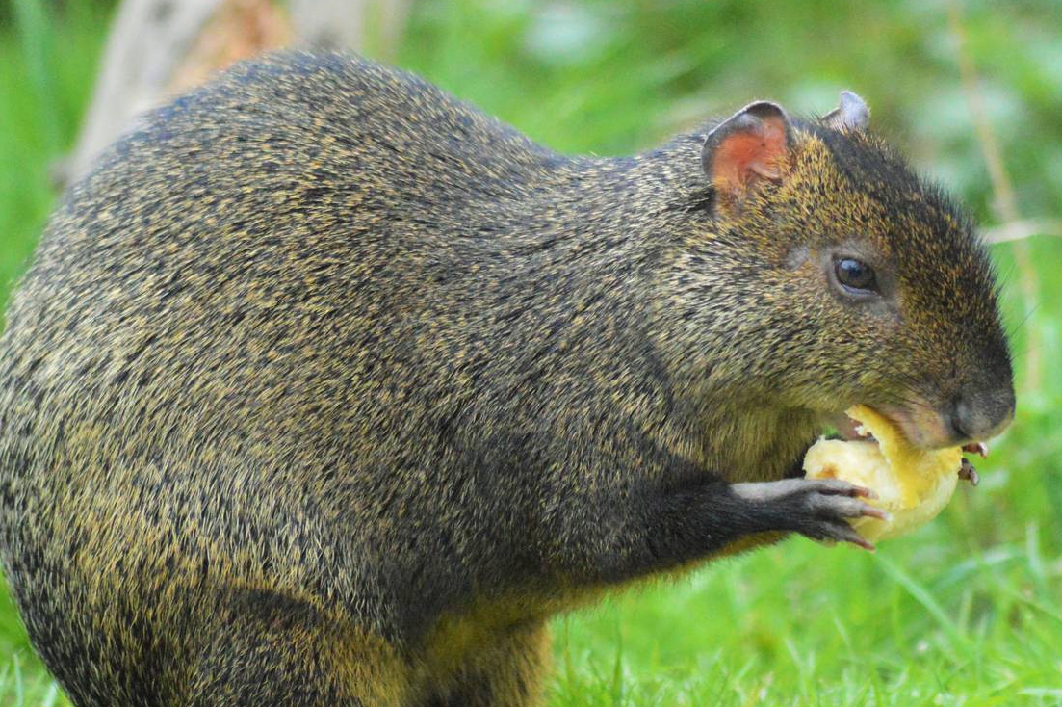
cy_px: 361
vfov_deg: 4.7
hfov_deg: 7.0
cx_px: 663
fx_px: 8659
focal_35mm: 294
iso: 6400
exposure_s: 1/4000
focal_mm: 135
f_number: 4.2
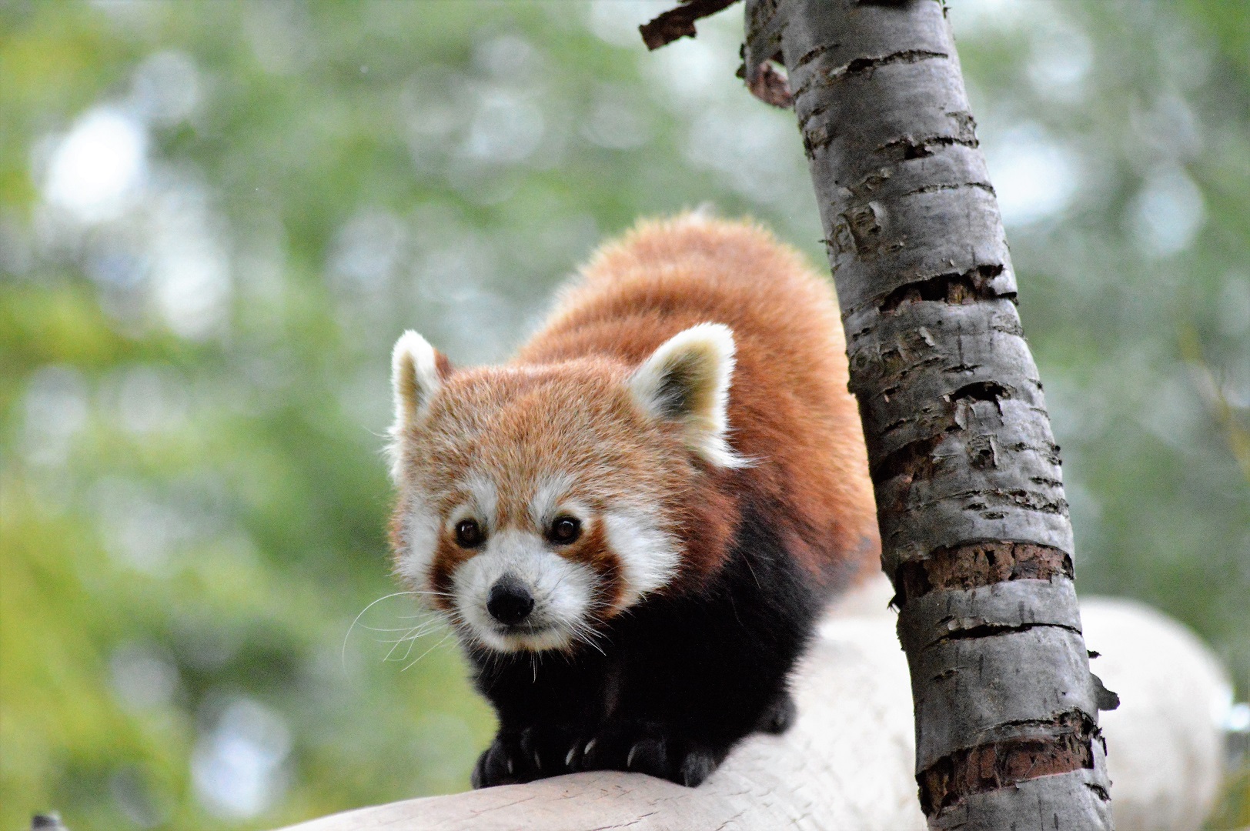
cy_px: 416
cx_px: 625
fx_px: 7806
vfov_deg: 6.1
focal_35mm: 225
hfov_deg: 9.2
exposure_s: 1/4000
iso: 6400
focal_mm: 150
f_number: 4.5
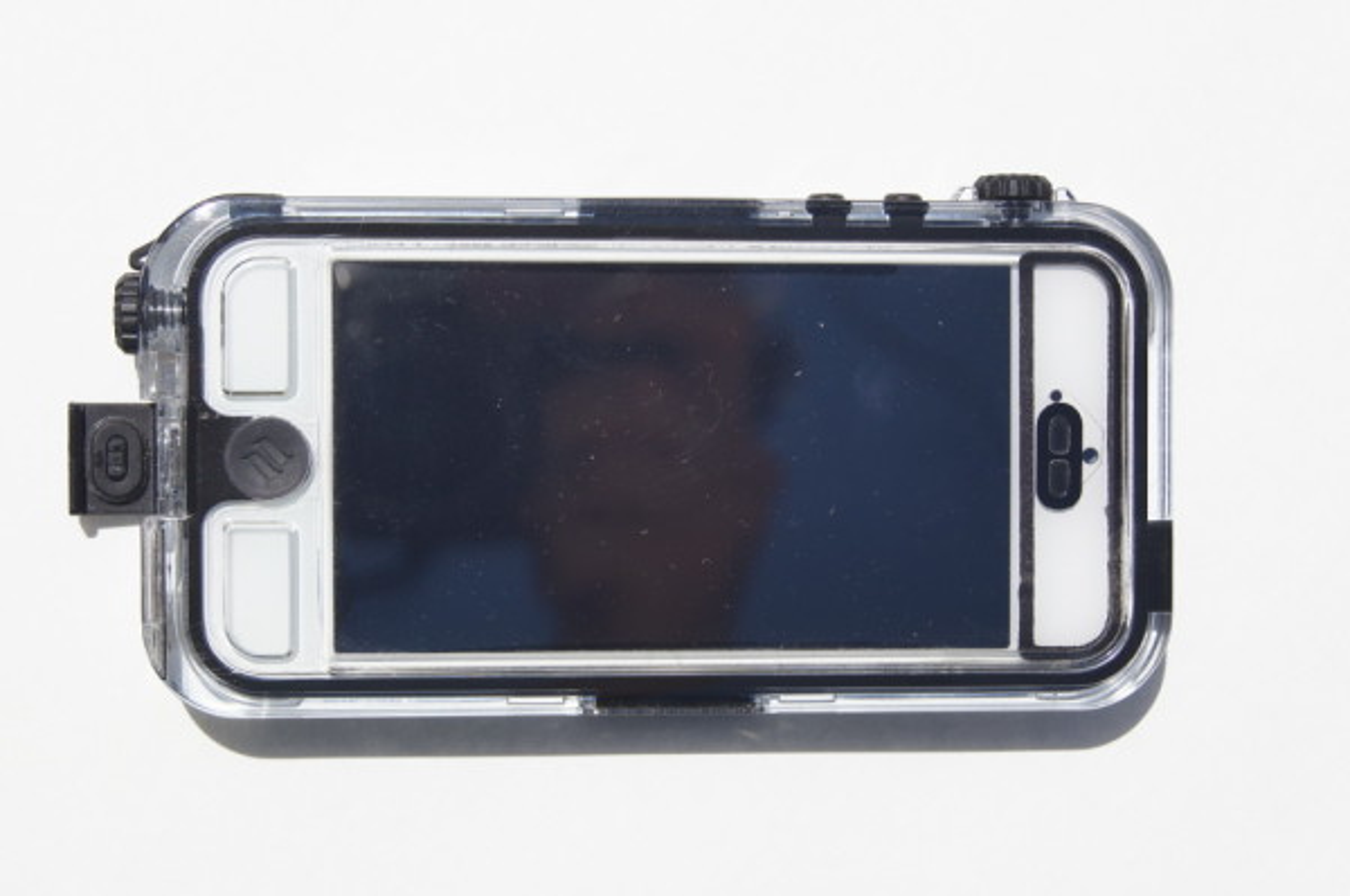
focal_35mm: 75
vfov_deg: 18.1
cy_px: 448
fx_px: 2808
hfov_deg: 27.0
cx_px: 675
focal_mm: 50
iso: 100
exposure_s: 1/320
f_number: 9
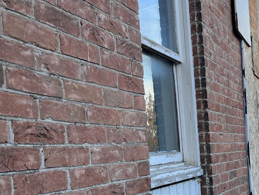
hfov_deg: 33.4
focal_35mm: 54
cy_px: 150
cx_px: 239
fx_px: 404
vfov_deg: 26.6
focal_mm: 5.1
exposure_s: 1/125
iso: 32
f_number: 1.6
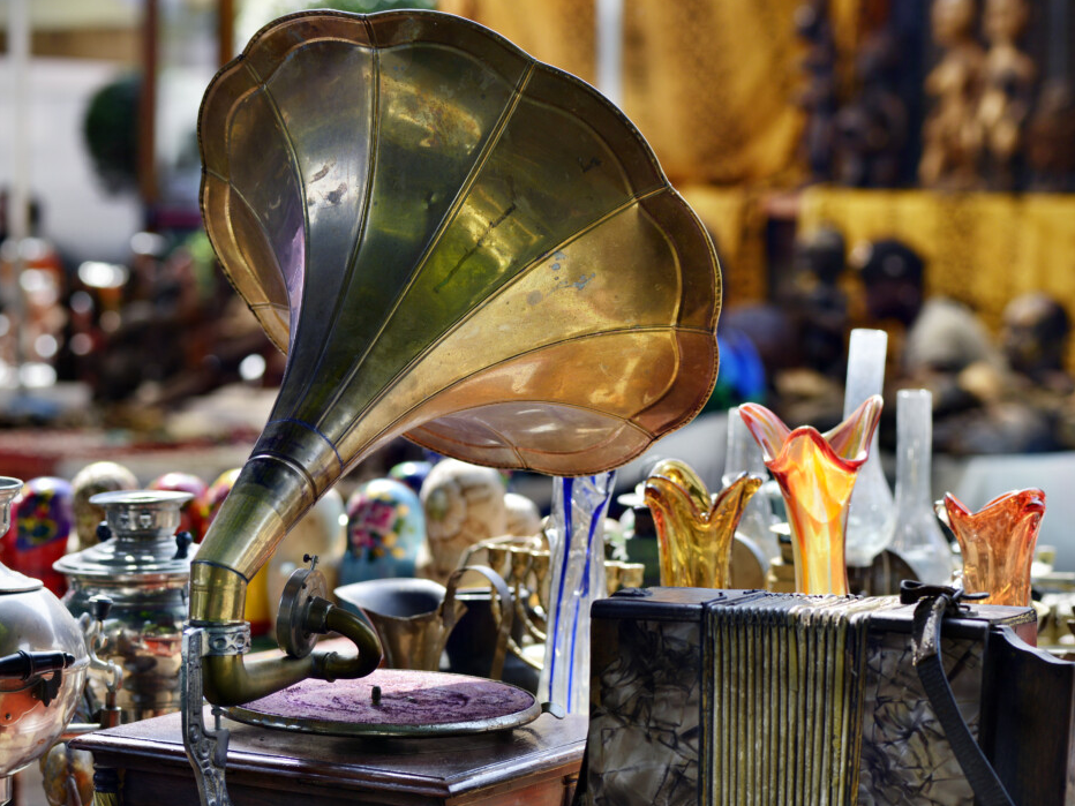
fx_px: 4037
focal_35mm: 130
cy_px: 458
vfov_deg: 11.4
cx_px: 541
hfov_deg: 15.2
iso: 100
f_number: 5
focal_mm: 105
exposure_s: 1/125
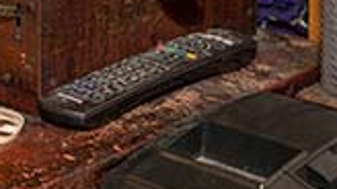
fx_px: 1125
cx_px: 12
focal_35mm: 126
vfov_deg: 9.4
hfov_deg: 16.7
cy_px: -61
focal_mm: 34
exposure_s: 1/180
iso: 1250
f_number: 4.8
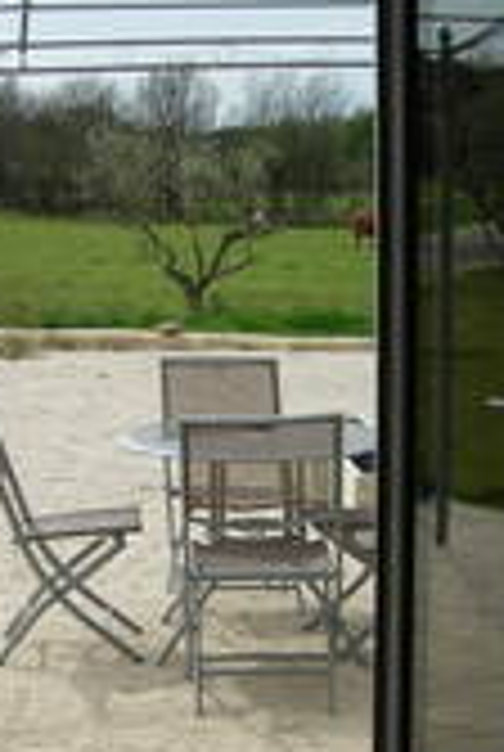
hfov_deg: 16.1
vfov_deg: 23.7
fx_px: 1778
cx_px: 130
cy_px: 518
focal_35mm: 85
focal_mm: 6.3
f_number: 3.2
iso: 50
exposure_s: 1/616
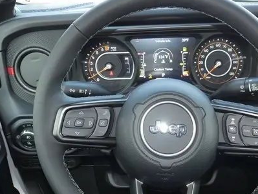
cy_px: 116
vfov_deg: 24.0
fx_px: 455
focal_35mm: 61
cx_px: 162
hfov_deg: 31.5
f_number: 5
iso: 800
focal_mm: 19
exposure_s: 1/60
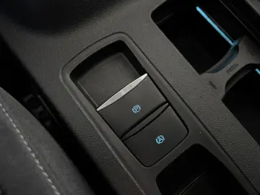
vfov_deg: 53.1
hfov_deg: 67.3
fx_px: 195
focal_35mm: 26
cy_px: 98
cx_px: 130
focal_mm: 5.96
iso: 640
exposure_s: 1/30
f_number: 1.6
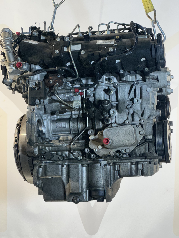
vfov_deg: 25.0
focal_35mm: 78
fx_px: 538
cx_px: 89
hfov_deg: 18.9
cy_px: 119
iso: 160
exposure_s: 1/100
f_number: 2.8
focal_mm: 9
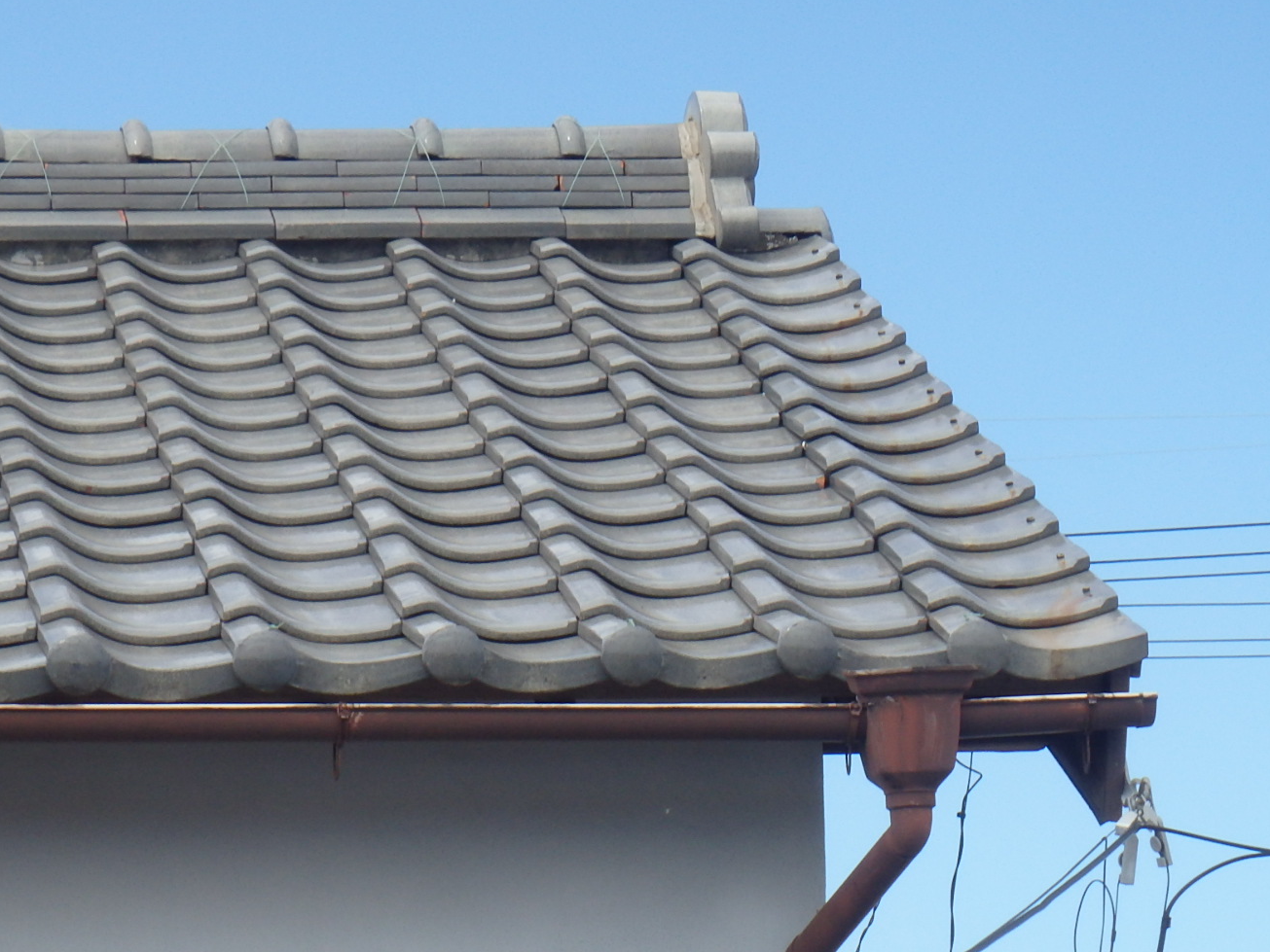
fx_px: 7558
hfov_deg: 9.6
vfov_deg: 7.2
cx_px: 341
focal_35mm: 206
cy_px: 547
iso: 200
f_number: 5.9
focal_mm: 25
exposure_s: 1/500
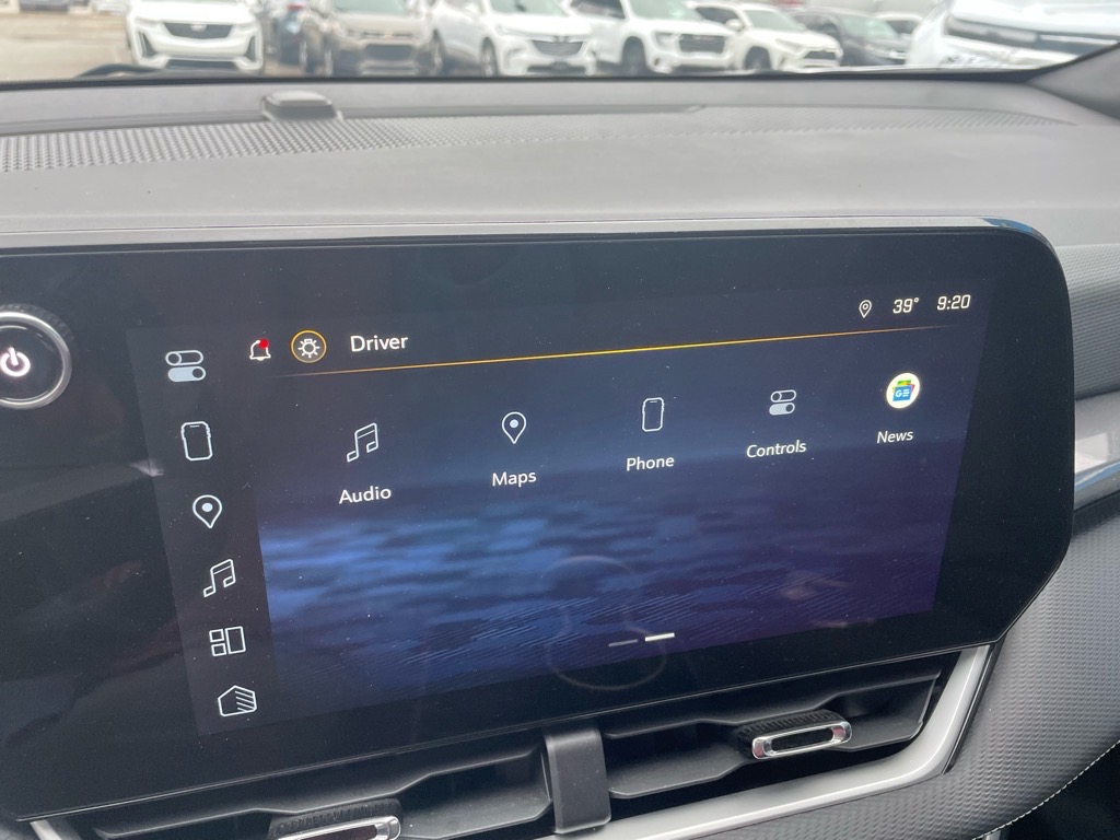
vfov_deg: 53.1
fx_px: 841
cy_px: 420
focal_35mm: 26
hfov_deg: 67.3
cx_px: 560
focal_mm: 4.2
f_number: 1.6
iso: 125
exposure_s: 1/121
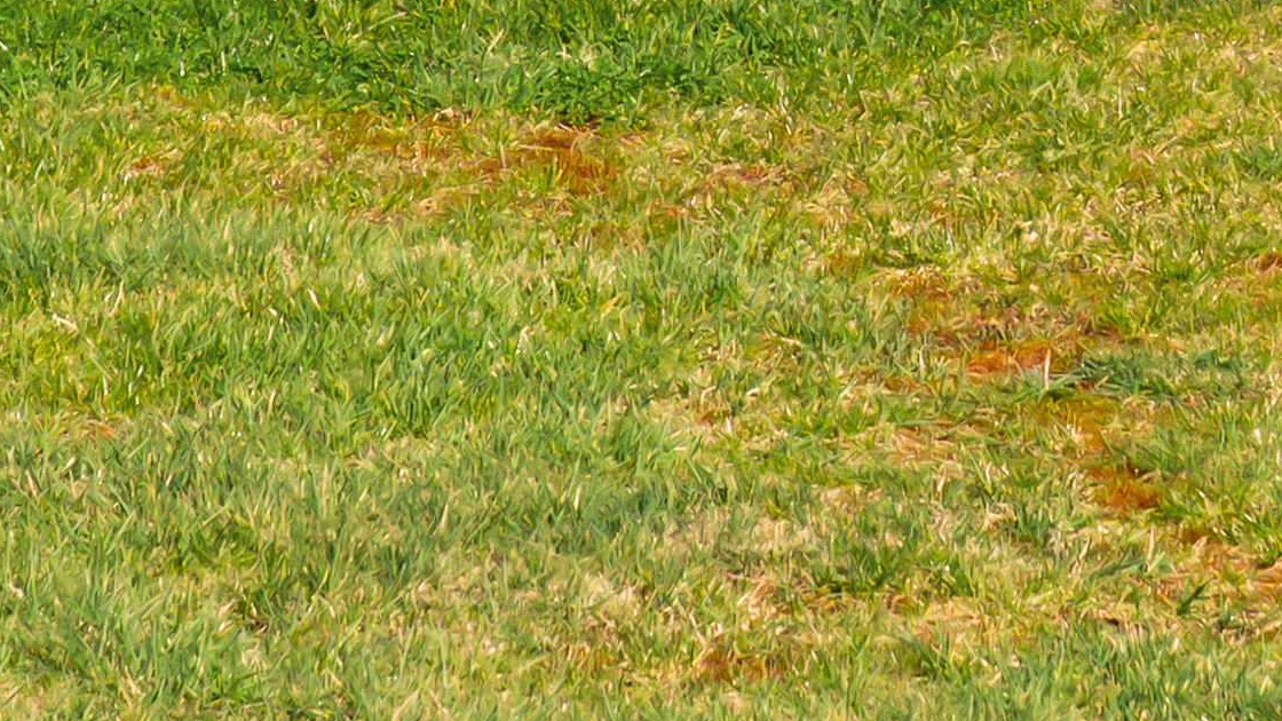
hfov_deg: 8.7
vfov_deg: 4.6
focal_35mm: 249
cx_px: 884
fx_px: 8464
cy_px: -1619
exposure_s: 1/50
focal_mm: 38
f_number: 8
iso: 125
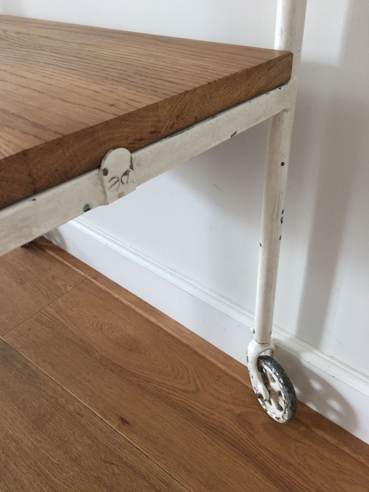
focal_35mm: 29
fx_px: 412
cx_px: 184
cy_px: 246
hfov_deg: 48.2
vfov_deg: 61.7
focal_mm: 4.15
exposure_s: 1/33
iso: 160
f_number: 2.2
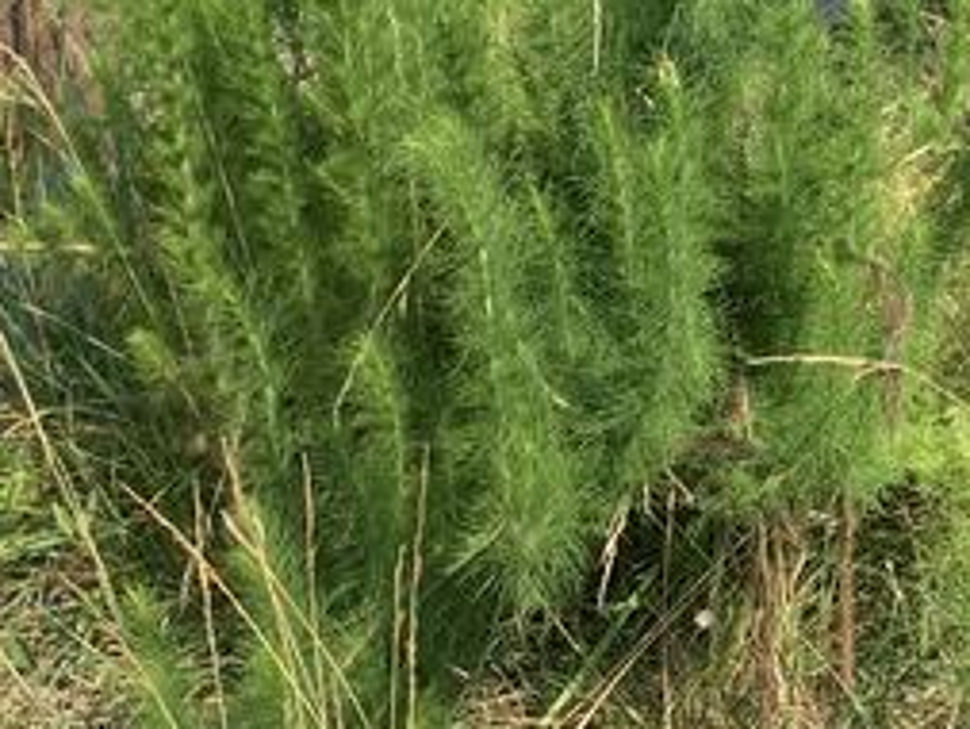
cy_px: 230
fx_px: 2691
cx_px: 803
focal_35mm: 96
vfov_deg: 15.4
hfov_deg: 20.2
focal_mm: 4.25
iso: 25
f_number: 1.8
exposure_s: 1/1124
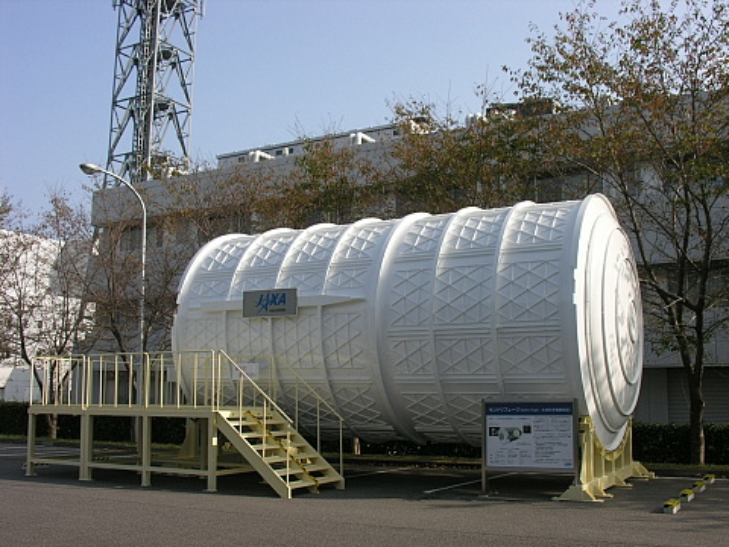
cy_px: 274
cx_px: 364
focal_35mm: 37
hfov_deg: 50.1
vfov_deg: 38.7
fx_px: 779
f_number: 5.6
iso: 50
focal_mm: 9.5
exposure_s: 1/202
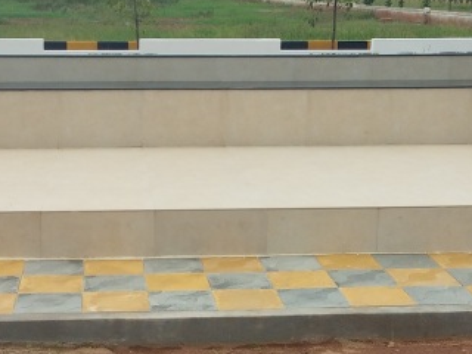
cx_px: 196
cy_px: 218
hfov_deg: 22.5
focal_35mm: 87
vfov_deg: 17.0
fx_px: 1186
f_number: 2
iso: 100
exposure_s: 1/1334
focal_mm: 3.55
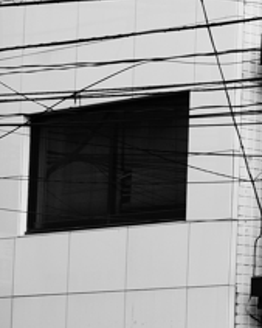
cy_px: 202
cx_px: 495
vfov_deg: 9.4
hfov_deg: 7.3
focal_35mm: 205
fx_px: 1986
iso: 100
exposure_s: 1/80
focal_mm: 30
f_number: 3.2
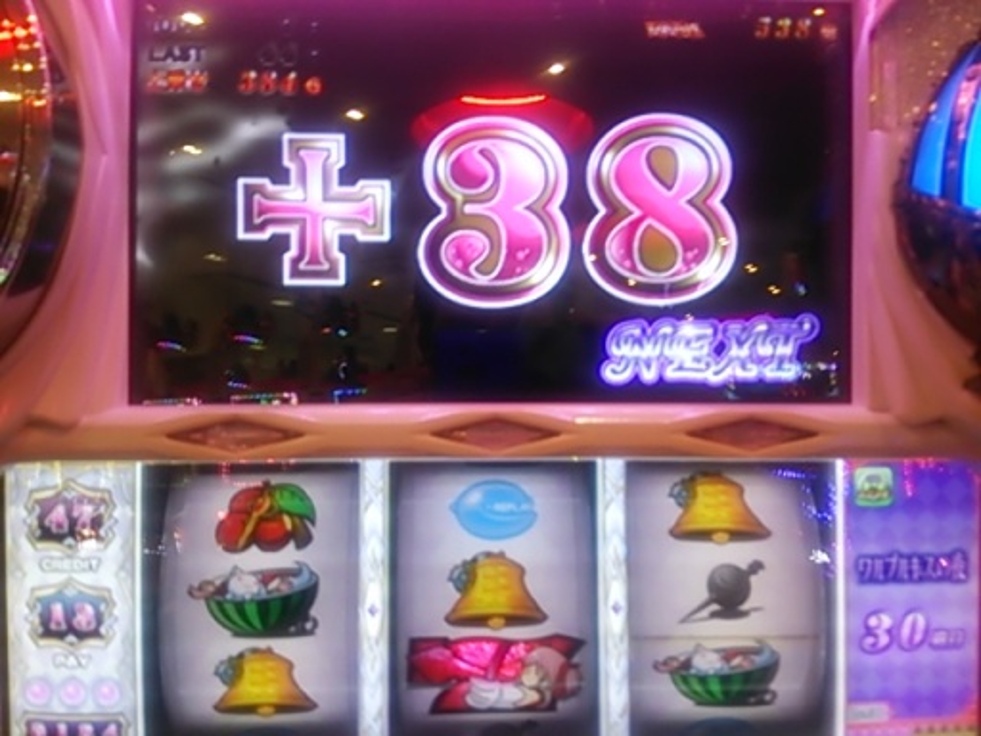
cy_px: 368
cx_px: 490
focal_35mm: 30
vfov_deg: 46.8
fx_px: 850
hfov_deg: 60.0
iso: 80
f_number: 1.94
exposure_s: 1/44
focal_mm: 4.06
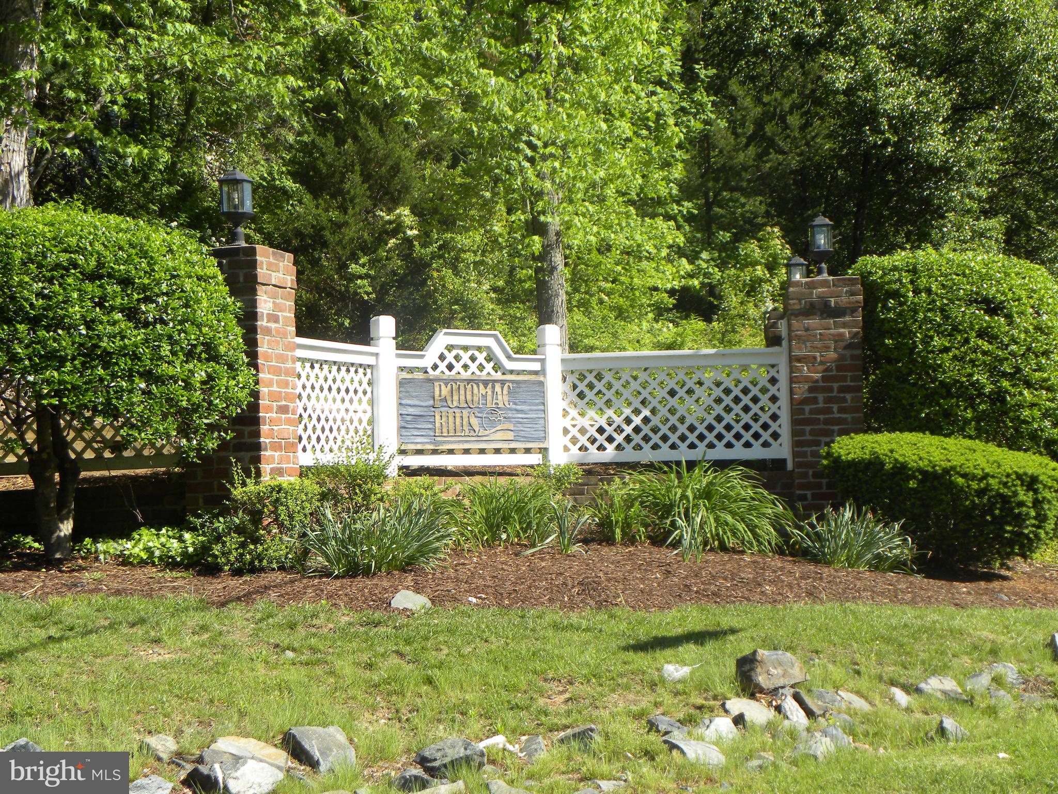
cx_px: 529
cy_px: 397
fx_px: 2017
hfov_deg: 29.4
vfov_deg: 22.3
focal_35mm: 66
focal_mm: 11.8
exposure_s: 1/362
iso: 64
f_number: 3.5
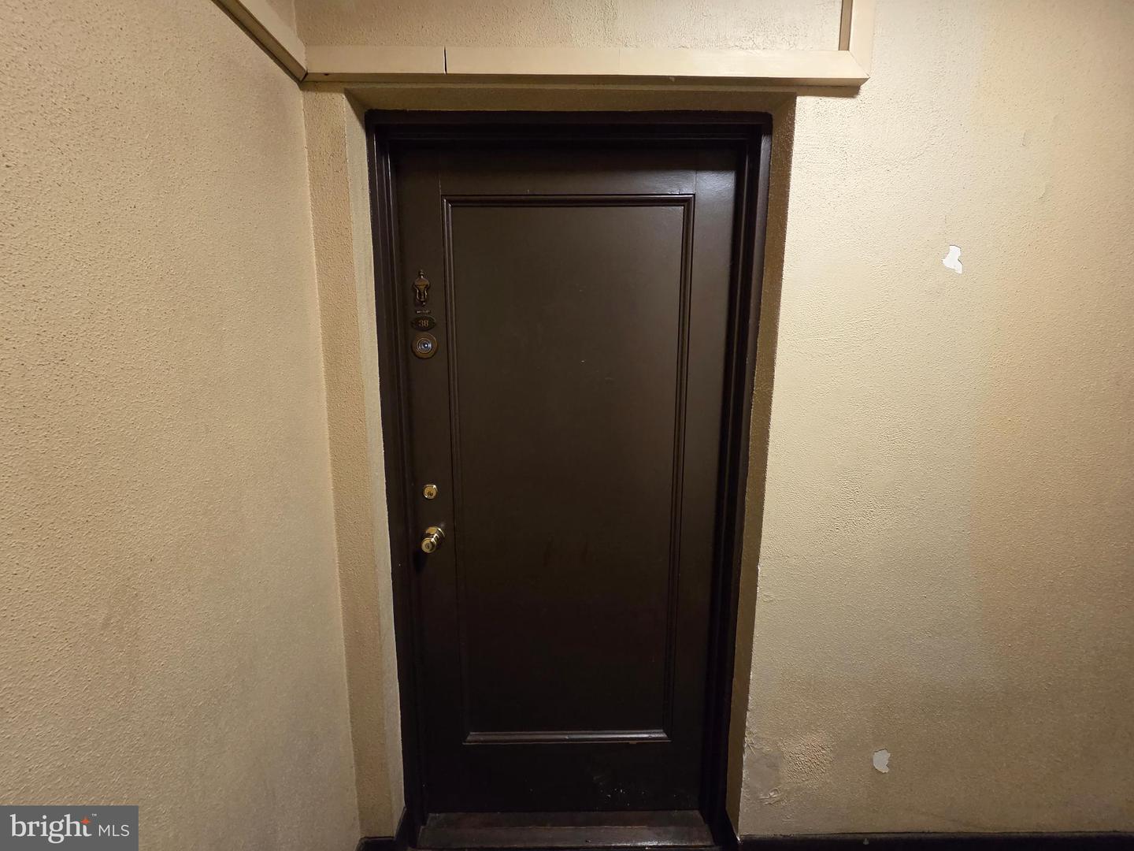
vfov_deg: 89.9
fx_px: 426
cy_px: 426
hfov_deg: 106.2
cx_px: 567
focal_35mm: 13
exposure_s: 1/60
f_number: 2.2
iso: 800
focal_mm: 2.2
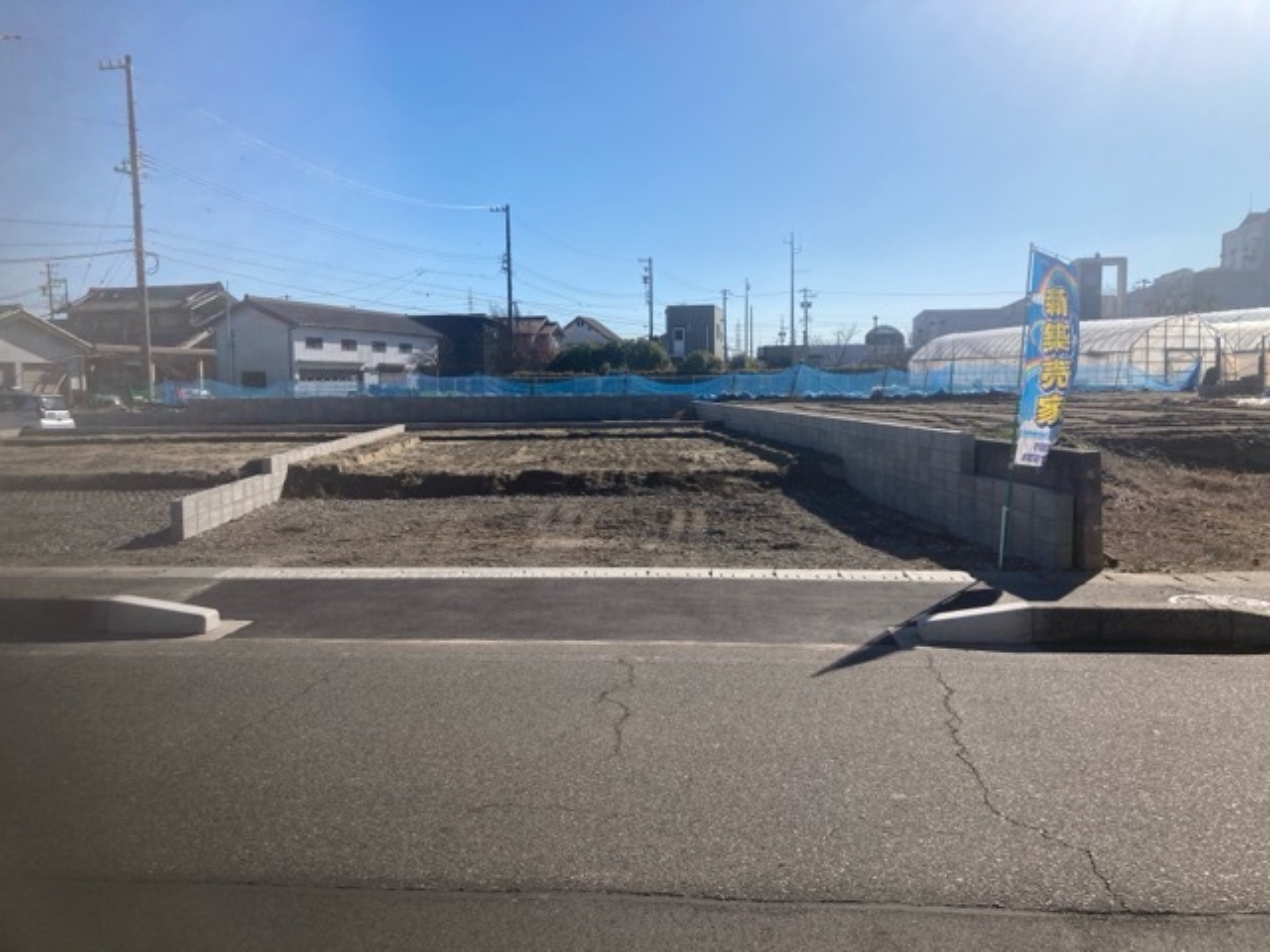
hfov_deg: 63.4
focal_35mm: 28
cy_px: 476
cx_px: 635
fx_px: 1027
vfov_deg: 49.7
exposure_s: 1/3472
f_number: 1.8
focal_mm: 3.99
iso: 25
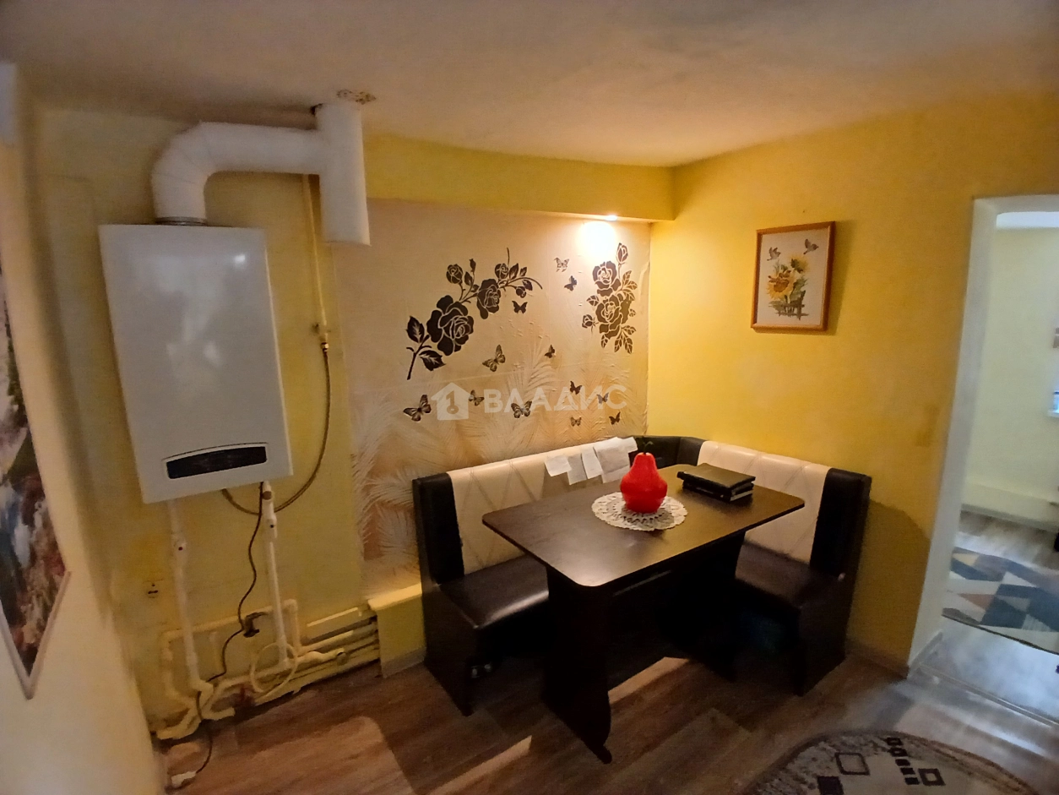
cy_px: 398
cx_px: 530
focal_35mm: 17
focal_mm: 1.4
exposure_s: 1/25
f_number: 2.2
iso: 320
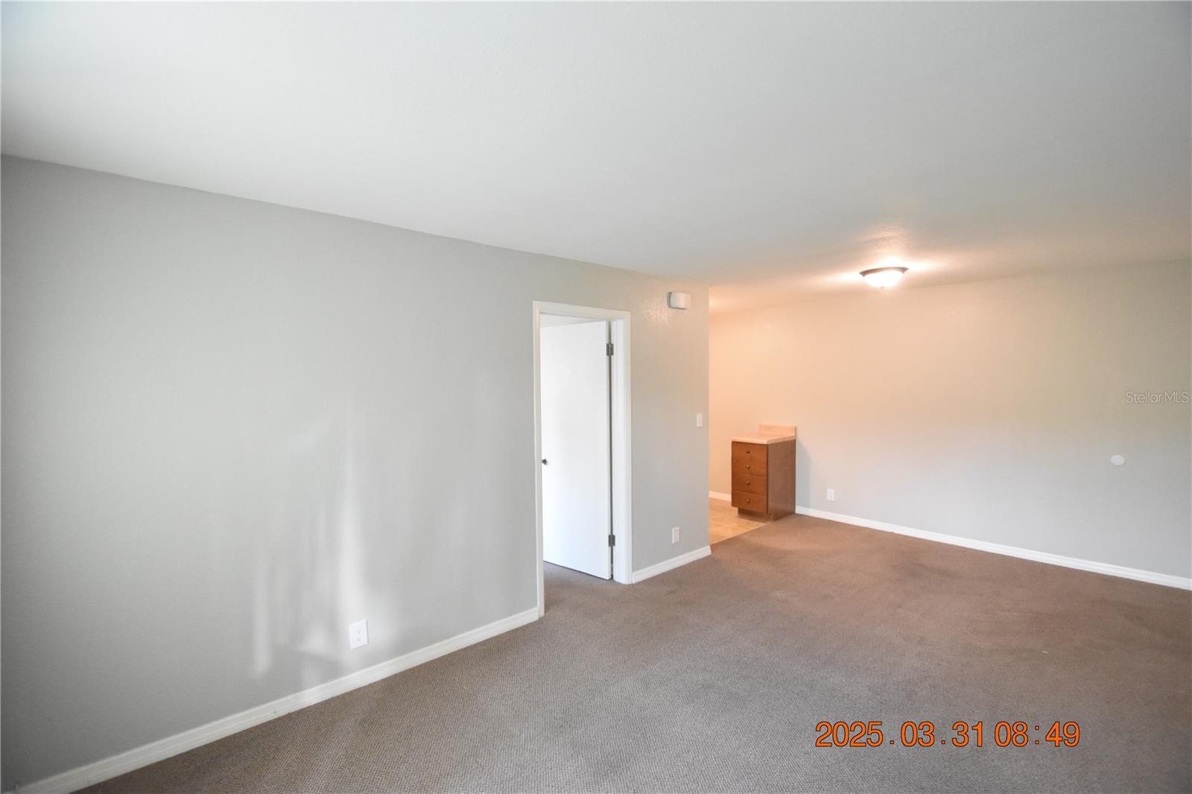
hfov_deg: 100.4
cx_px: 596
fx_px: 497
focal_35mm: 15
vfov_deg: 77.3
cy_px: 397
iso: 3200
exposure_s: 1/60
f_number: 3.5
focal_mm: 10
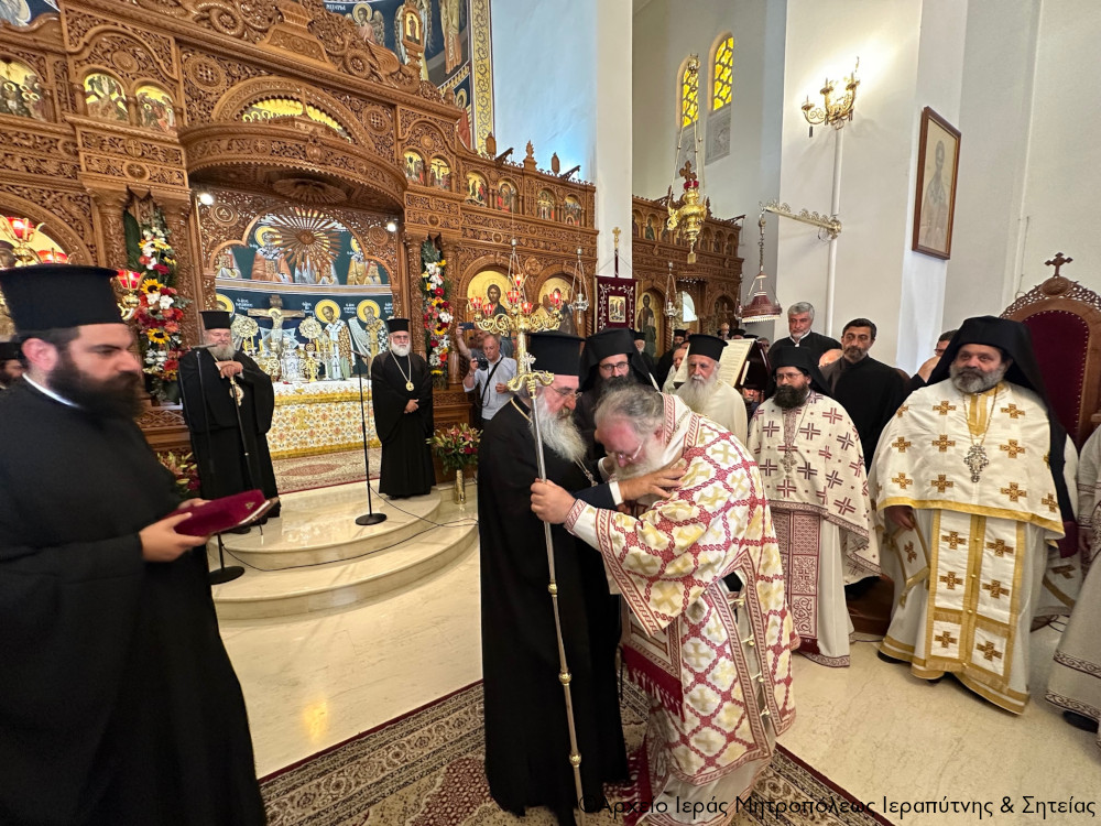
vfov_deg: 85.7
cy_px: 413
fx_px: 445
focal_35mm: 14
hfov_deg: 102.1
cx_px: 550
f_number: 2.2
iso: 400
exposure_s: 1/50
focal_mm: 2.22
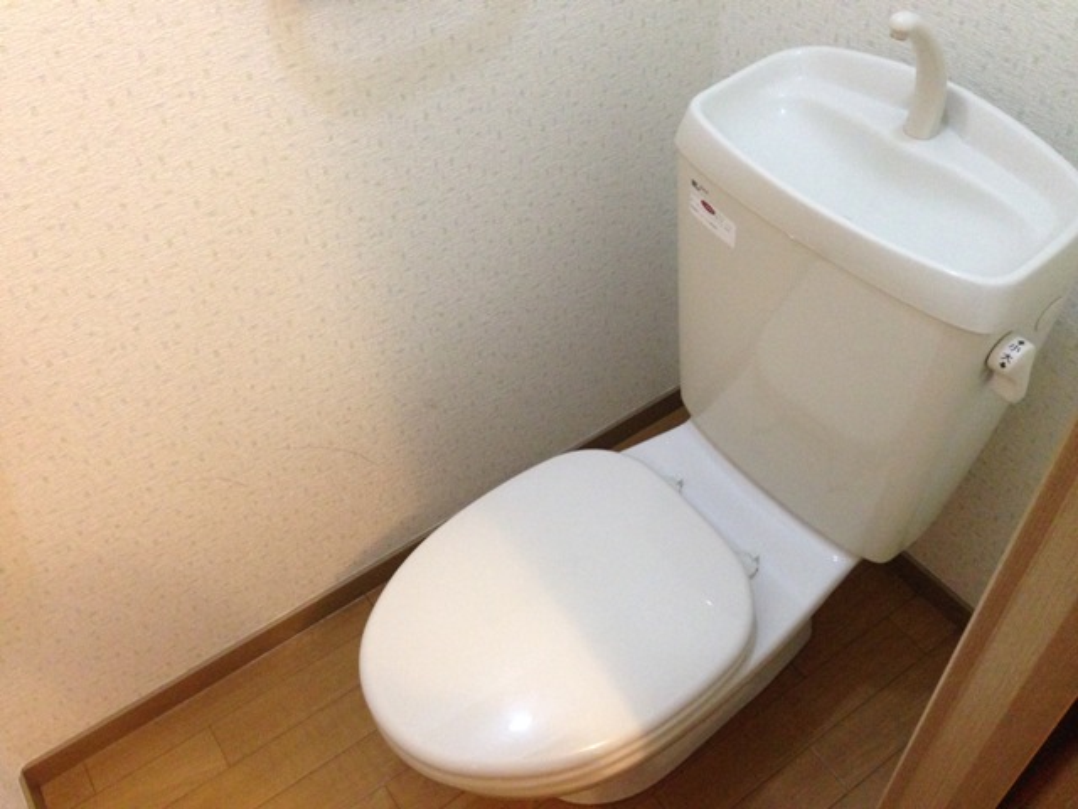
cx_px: 539
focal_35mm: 33
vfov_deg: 42.9
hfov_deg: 55.4
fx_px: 1028
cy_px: 404
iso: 400
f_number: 2.4
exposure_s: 1/17
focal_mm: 4.12
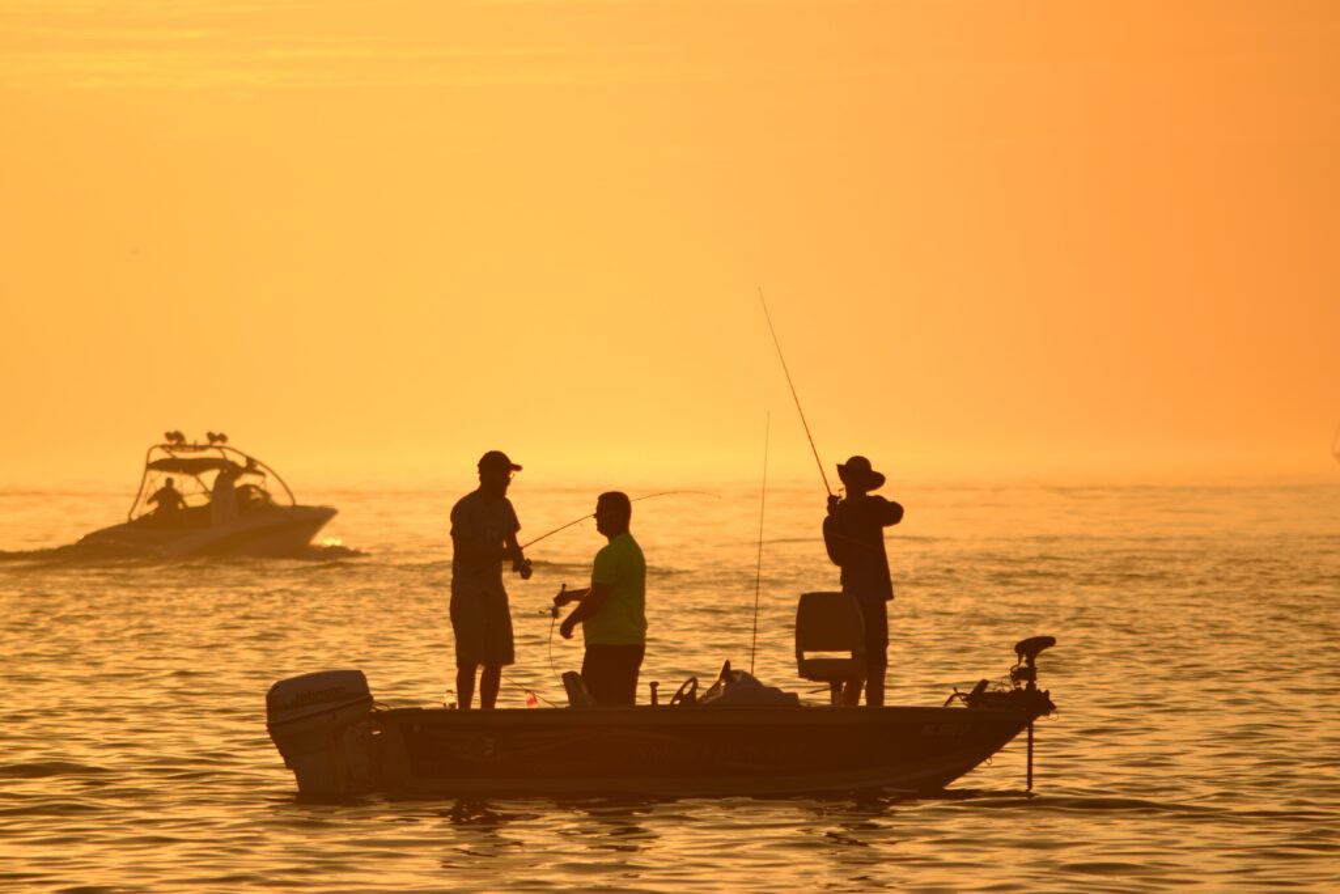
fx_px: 16751
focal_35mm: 450
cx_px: 670
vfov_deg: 3.1
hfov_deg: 4.6
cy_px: 447
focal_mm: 300
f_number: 5.6
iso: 125
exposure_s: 1/500
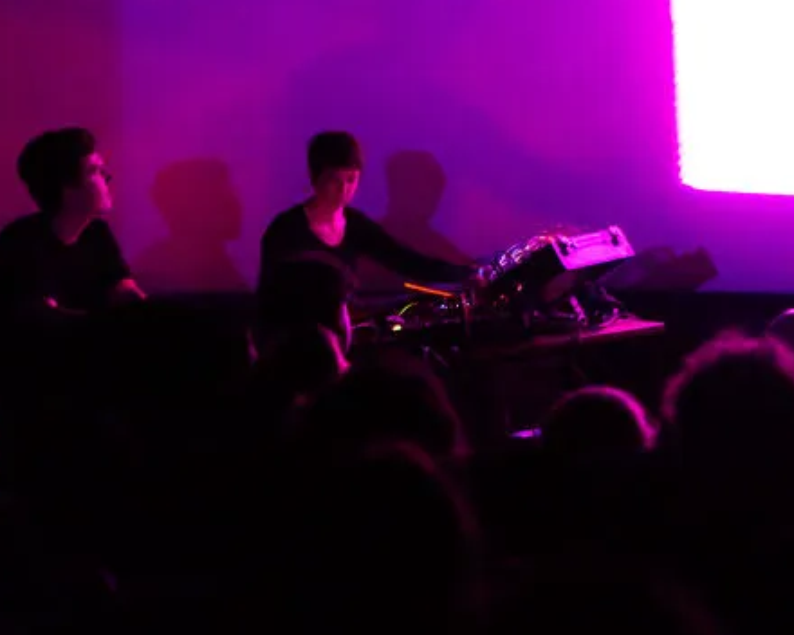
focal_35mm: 115
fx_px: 2702
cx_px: 893
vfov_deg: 13.2
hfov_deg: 16.2
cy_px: 5
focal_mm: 30
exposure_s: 1/60
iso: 6400
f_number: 1.4
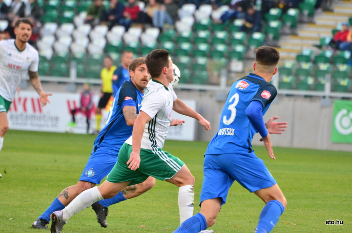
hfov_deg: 5.3
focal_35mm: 390
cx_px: 176
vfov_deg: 3.5
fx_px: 3806
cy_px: 116
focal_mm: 260
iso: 1600
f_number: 5.6
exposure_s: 1/640
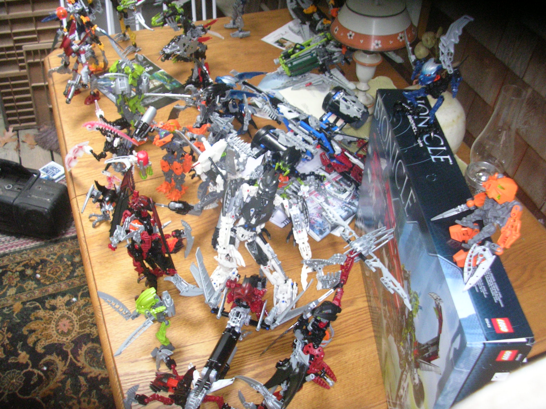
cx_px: 273
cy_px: 204
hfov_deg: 49.0
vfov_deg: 37.7
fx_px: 599
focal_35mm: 38
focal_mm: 5.8
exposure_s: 1/9.9
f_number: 2.8
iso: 200
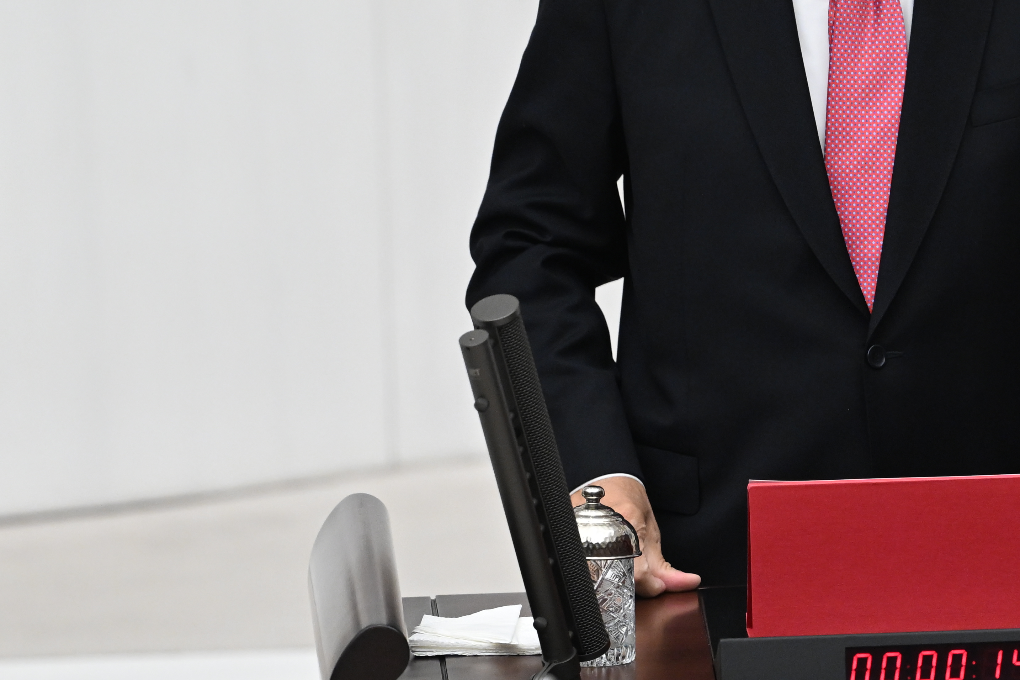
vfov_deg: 1.2
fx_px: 31952
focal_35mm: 1128
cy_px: 93
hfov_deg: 1.8
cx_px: 896
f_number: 3.5
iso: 1600
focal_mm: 400
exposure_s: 1/320
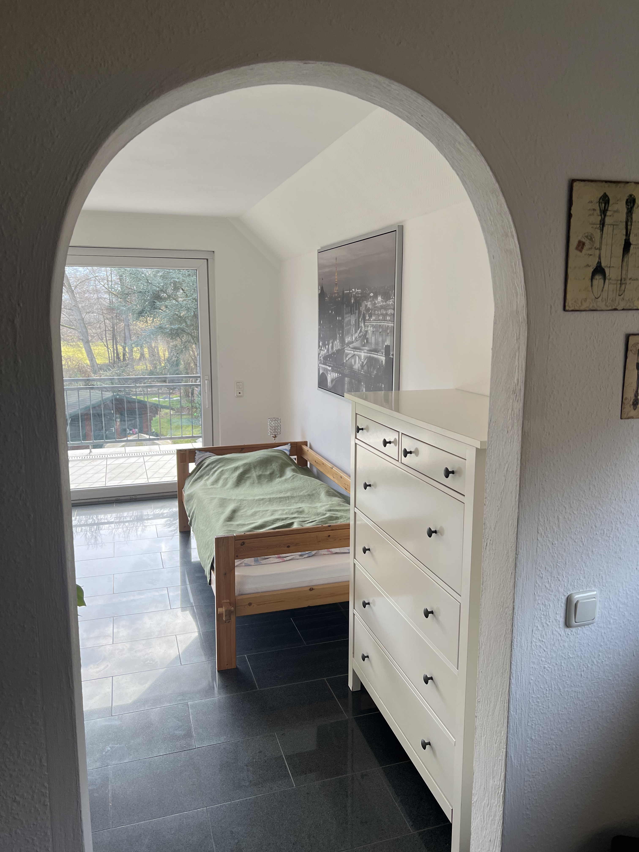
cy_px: 426
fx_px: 640
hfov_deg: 53.1
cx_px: 320
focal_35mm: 26
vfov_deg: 67.3
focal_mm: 5.7
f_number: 1.5
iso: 40
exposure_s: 1/286
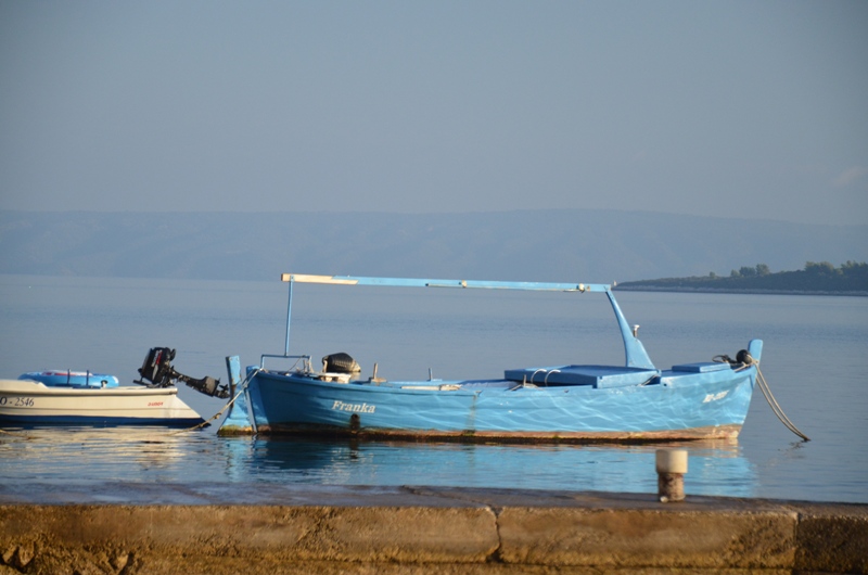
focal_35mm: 158
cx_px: 434
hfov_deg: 13.1
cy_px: 288
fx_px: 3790
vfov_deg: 8.7
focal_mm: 105
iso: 800
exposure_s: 1/640
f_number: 6.3
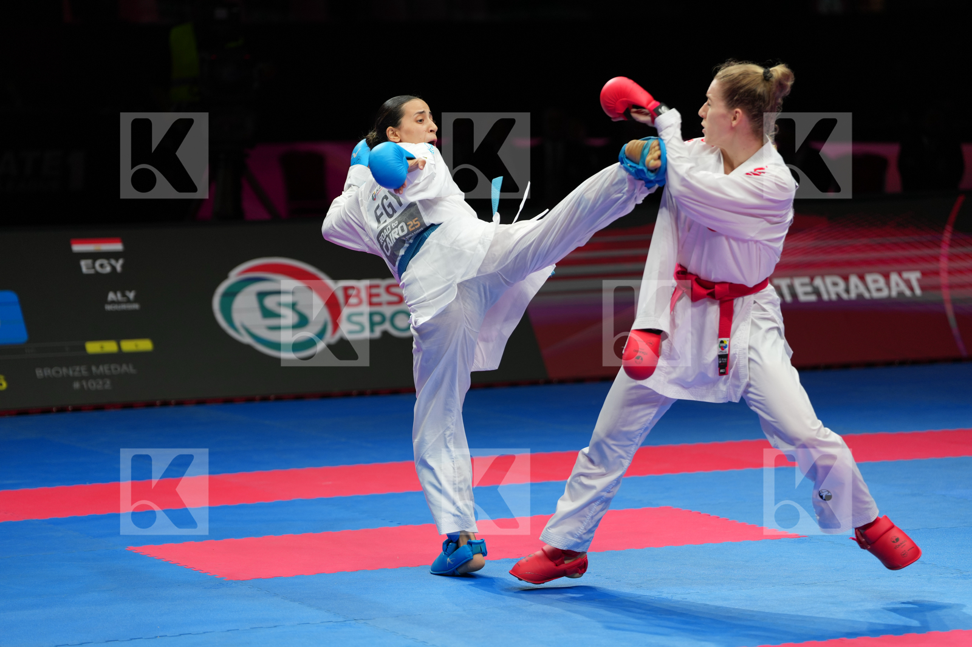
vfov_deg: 9.6
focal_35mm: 143
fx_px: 3860
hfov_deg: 14.4
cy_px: 324
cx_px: 486
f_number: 2.8
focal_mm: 143
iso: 500
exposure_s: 1/1000
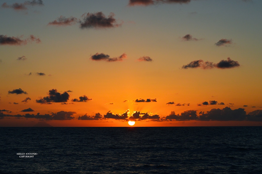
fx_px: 636
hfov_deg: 23.3
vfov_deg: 15.6
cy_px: 83
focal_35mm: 88
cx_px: 130
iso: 400
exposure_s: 1/500
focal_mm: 55
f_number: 11
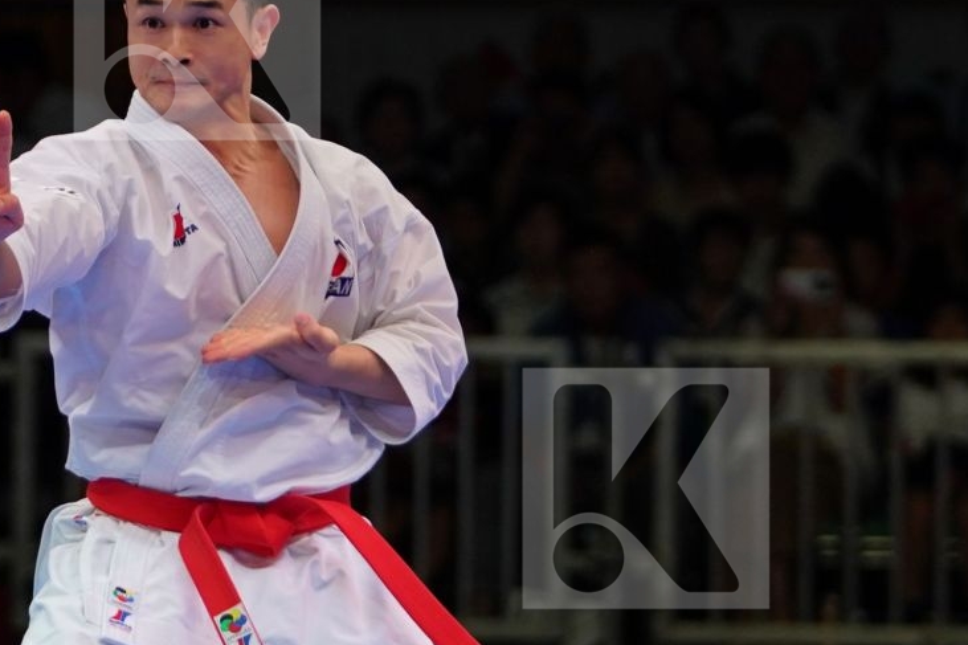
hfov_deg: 4.9
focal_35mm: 421
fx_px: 11317
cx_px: 197
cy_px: 489
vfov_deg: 3.3
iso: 640
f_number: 2.8
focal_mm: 114
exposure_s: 1/1000
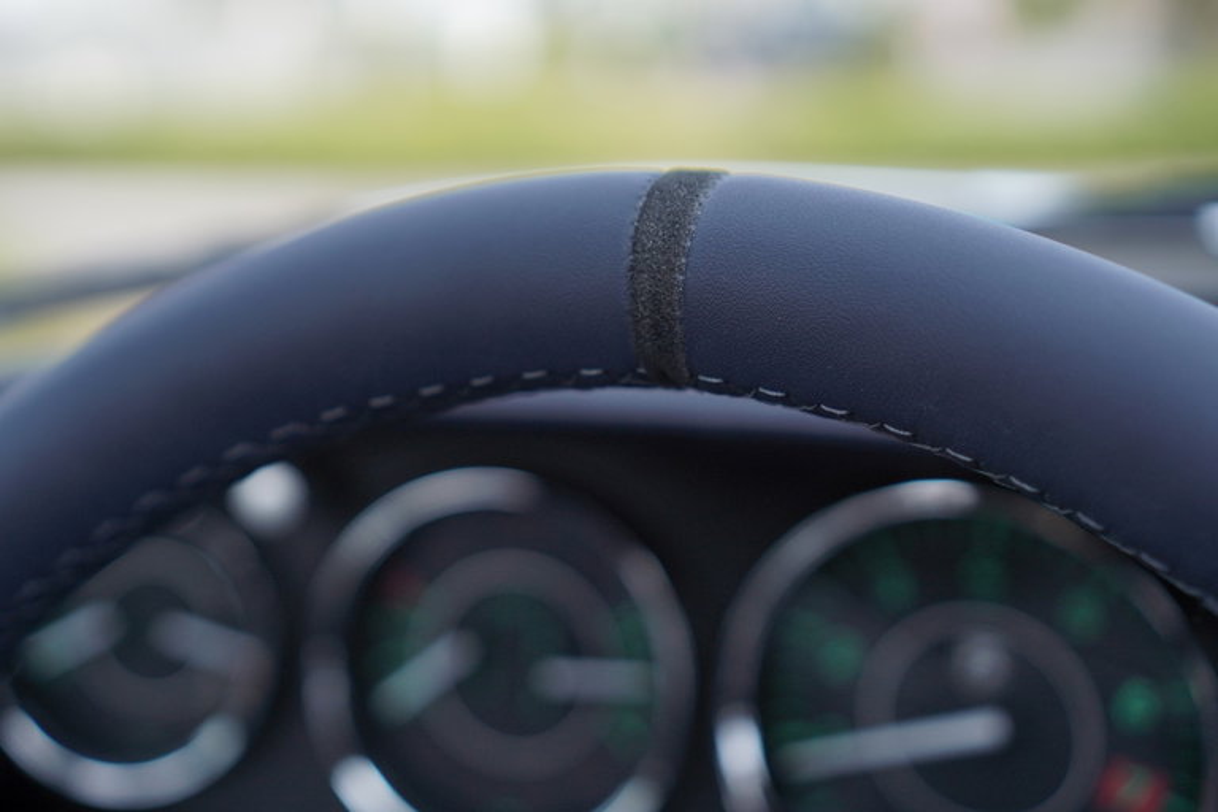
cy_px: 406
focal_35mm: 52
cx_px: 609
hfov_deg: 37.9
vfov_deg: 25.8
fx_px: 1776
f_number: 2.2
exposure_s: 1/2000
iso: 320
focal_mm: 35
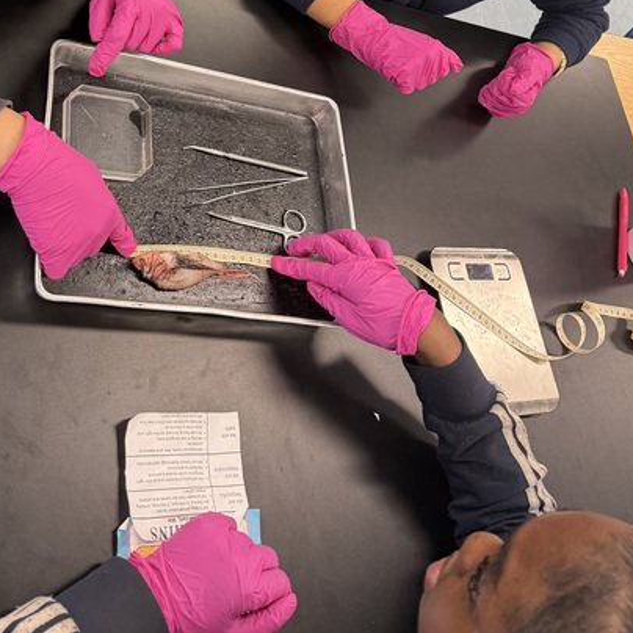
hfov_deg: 39.5
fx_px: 869
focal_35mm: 42
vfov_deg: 36.3
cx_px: 205
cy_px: 8
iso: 200
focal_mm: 6.76
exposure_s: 1/71
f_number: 1.78
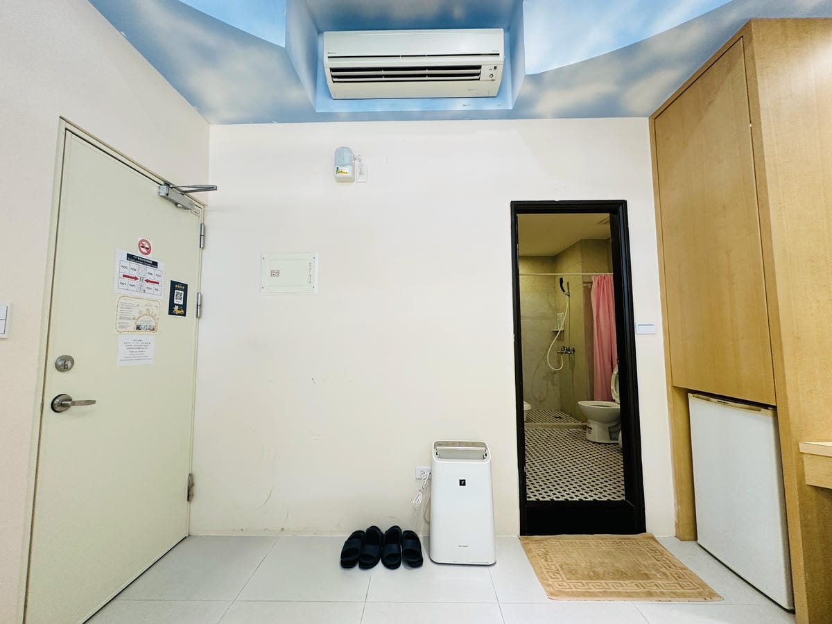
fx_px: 336
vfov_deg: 85.7
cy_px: 312
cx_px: 416
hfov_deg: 102.1
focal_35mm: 14
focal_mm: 2.22
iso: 200
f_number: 2.2
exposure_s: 1/60
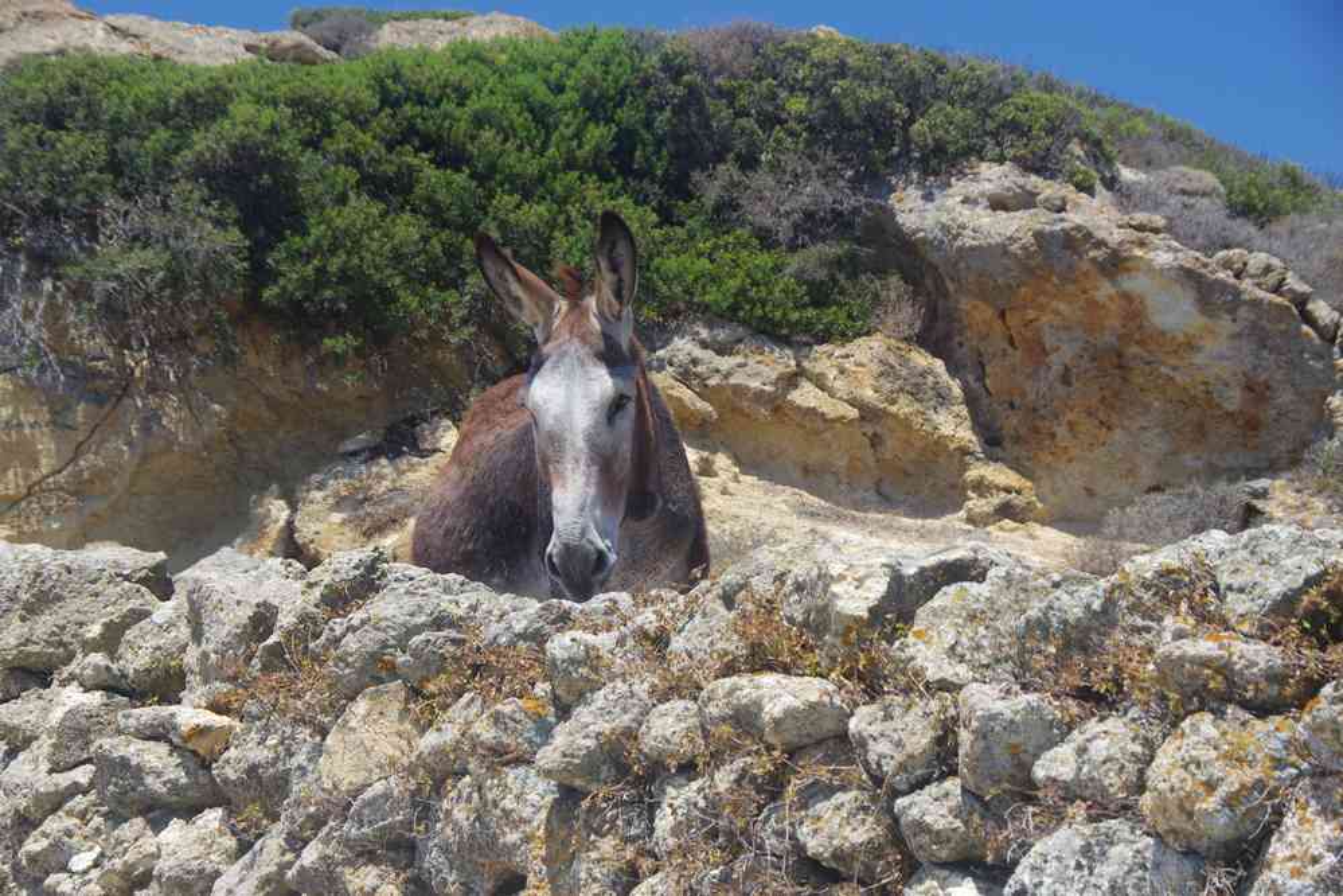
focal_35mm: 98
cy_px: 448
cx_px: 672
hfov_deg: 20.9
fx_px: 3637
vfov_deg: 14.0
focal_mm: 65
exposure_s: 1/100
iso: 200
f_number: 10
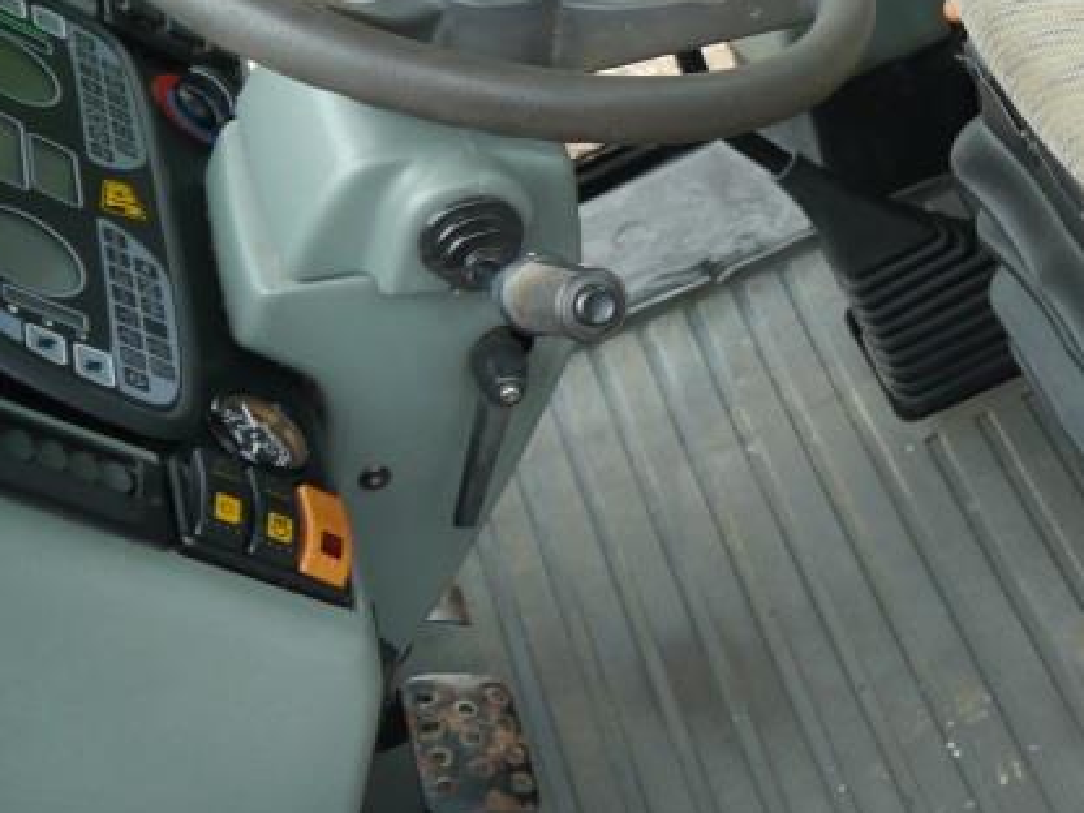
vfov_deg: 20.6
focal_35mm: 69
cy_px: -8
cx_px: 1292
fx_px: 2161
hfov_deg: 25.4
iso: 160
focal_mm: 14
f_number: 3.5
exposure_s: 1/80
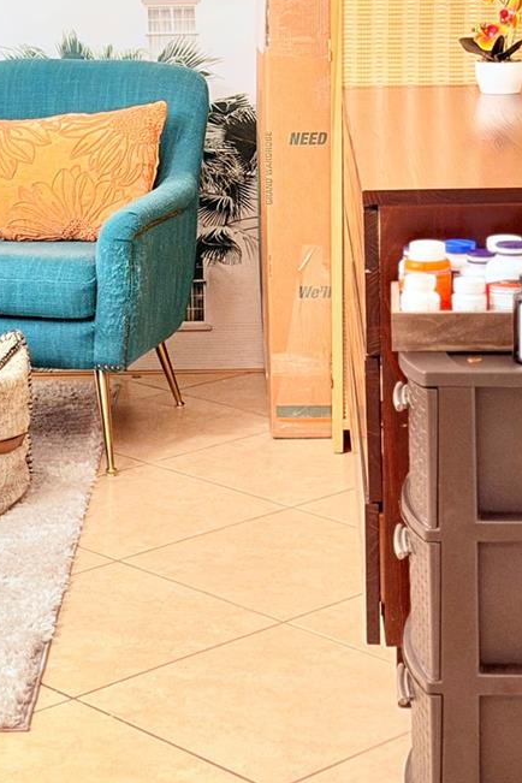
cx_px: 256
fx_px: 2001
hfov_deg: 14.9
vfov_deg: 21.9
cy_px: 159
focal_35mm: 92
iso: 320
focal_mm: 6.76
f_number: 1.78
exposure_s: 1/40
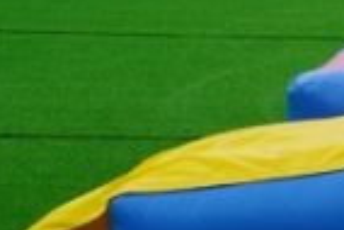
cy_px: -132
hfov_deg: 10.0
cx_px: 904
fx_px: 1655
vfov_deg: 7.8
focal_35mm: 173
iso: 100
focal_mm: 16
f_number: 6.3
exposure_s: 1/100
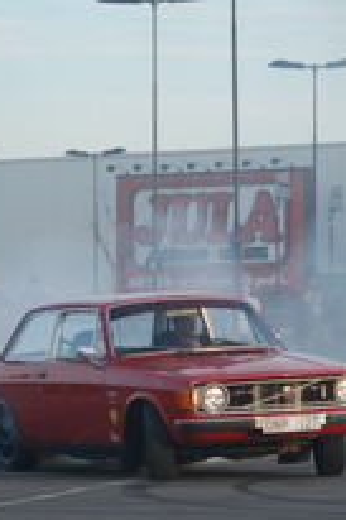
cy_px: 358
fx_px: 3705
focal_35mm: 257
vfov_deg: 8.0
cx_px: 248
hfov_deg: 5.3
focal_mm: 55
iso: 180
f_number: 5.6
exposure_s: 1/125
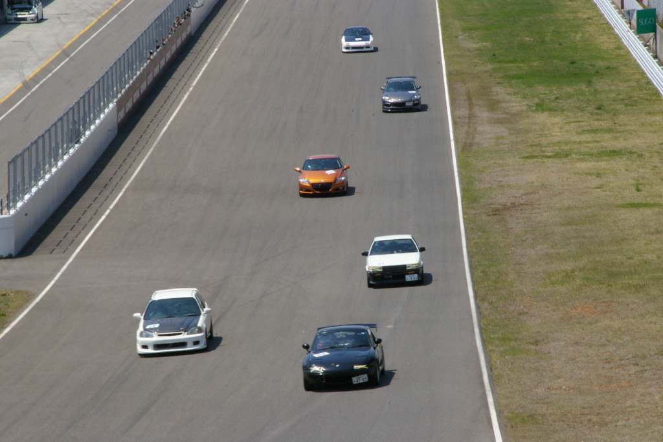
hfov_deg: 9.6
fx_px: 3949
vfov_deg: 6.4
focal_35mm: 214
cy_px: 221
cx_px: 332
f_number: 38
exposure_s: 1/125
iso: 800
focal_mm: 143
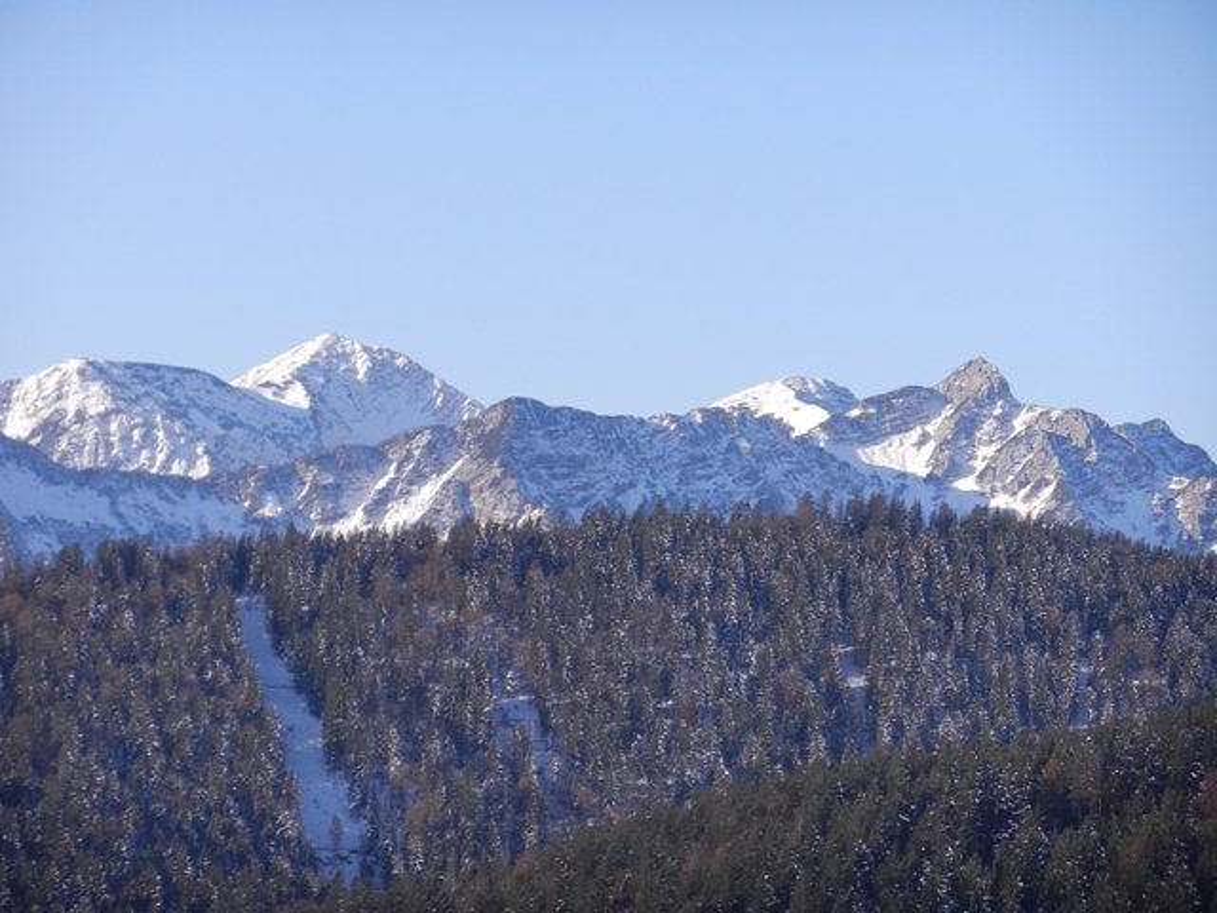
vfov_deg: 6.8
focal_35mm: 217
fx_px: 7629
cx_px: 608
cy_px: 456
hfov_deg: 9.1
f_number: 5.3
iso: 160
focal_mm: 39.1
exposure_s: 1/640
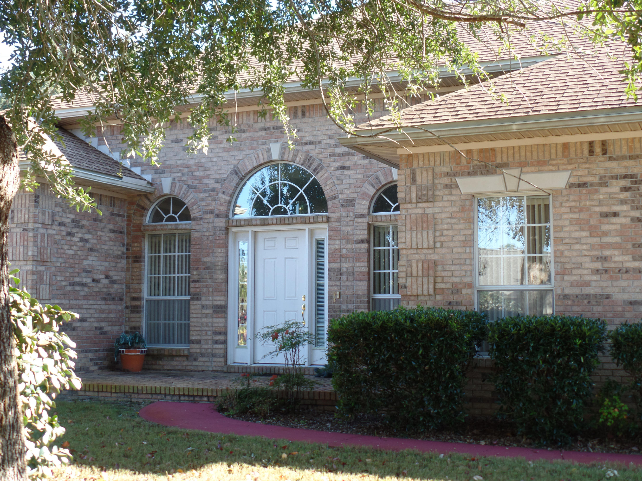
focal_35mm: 52
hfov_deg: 36.8
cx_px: 321
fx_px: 964
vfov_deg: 28.0
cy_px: 240
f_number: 3.4
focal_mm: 9.2
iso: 80
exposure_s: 1/90
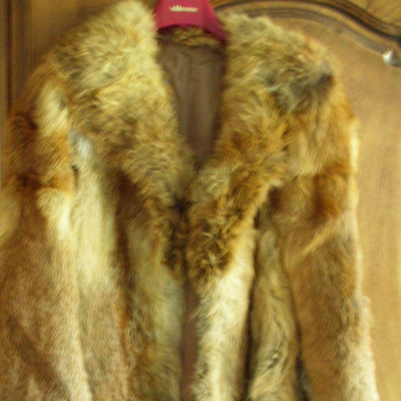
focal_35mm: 78
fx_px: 1022
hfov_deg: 22.2
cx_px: 193
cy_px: 274
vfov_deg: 22.1
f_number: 4
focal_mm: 10.1
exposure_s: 1/8.7
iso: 200
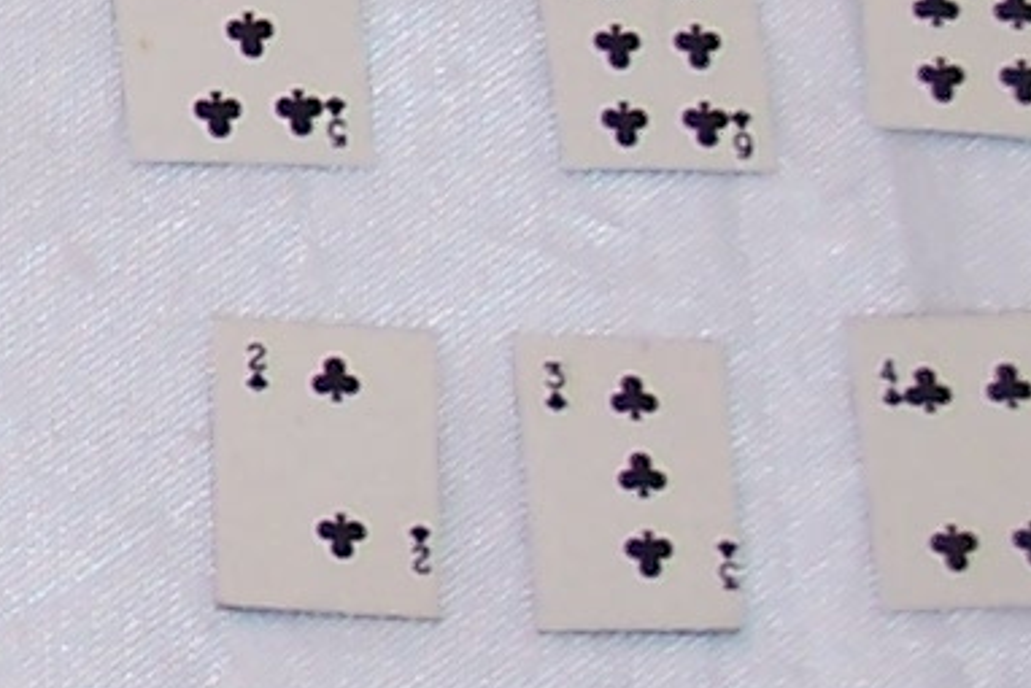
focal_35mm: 351
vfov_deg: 3.9
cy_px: 156
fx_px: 10056
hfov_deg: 5.6
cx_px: -1636
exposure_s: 1/60
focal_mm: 9.3
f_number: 3.2
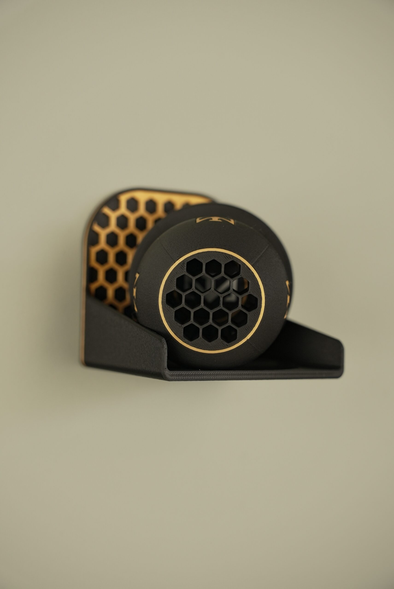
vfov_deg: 37.7
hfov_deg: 25.7
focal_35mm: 53
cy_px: 294
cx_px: 197
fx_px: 864
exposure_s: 1/100
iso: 640
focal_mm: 52.7
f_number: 4.5
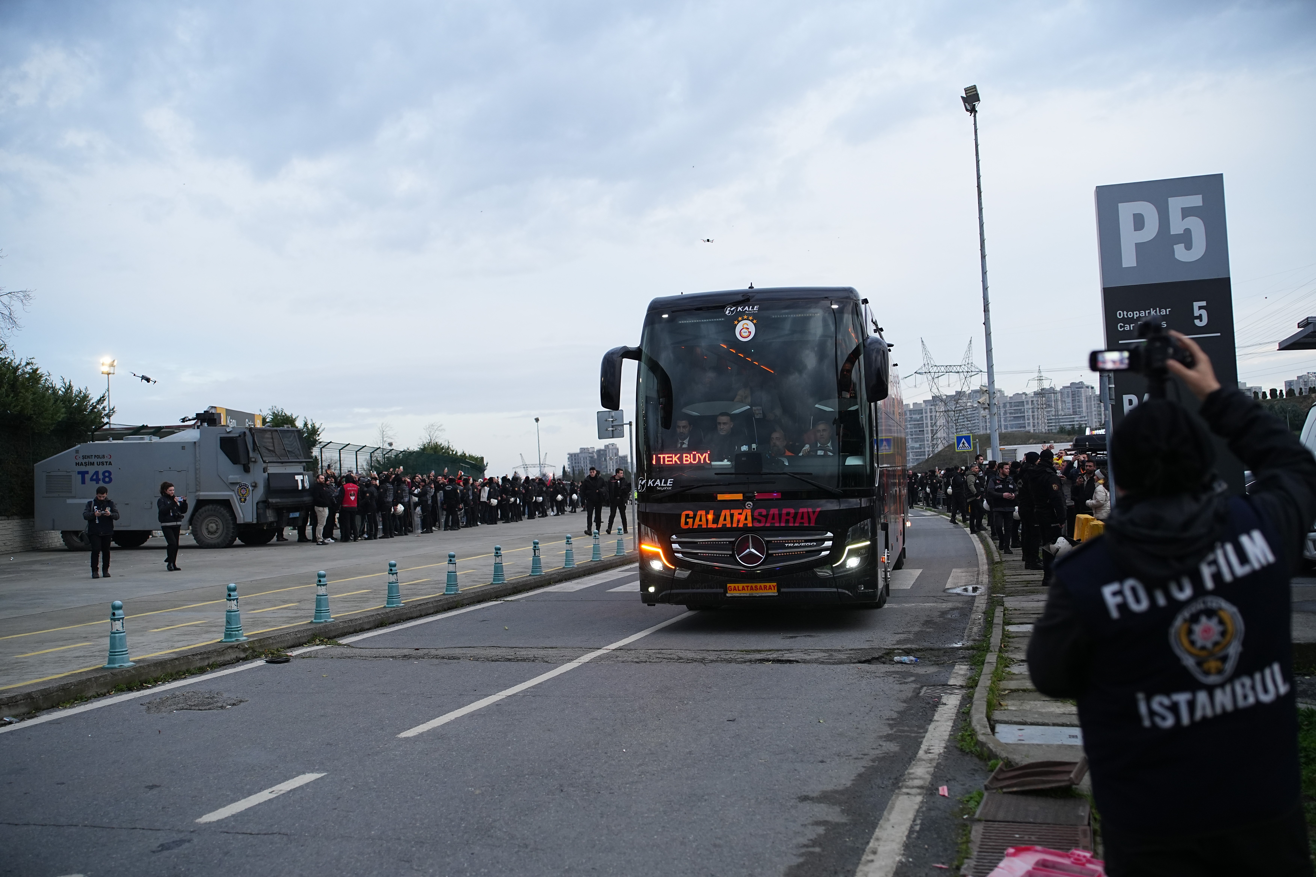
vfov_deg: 37.9
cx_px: 658
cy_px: 438
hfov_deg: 54.4
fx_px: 1279
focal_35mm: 35
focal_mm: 35
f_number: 2.8
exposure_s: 1/640
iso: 1000
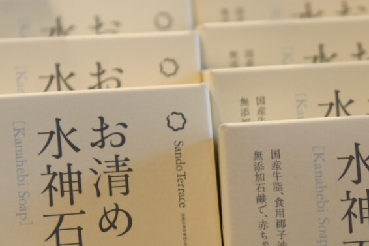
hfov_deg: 12.6
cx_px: 395
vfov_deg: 8.5
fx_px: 1650
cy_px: 217
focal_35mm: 161
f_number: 4
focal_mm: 58
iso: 400
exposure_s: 1/60
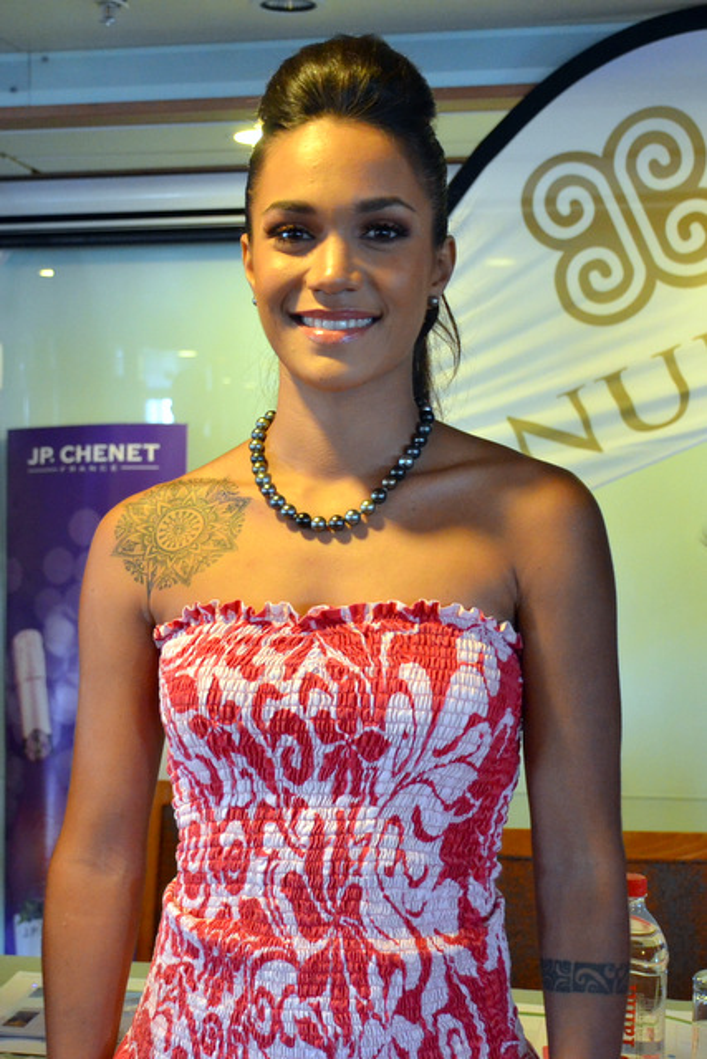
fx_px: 1148
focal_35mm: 39
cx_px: 354
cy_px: 530
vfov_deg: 49.5
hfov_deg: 34.2
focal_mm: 26
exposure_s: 1/80
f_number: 4.5
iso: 1600
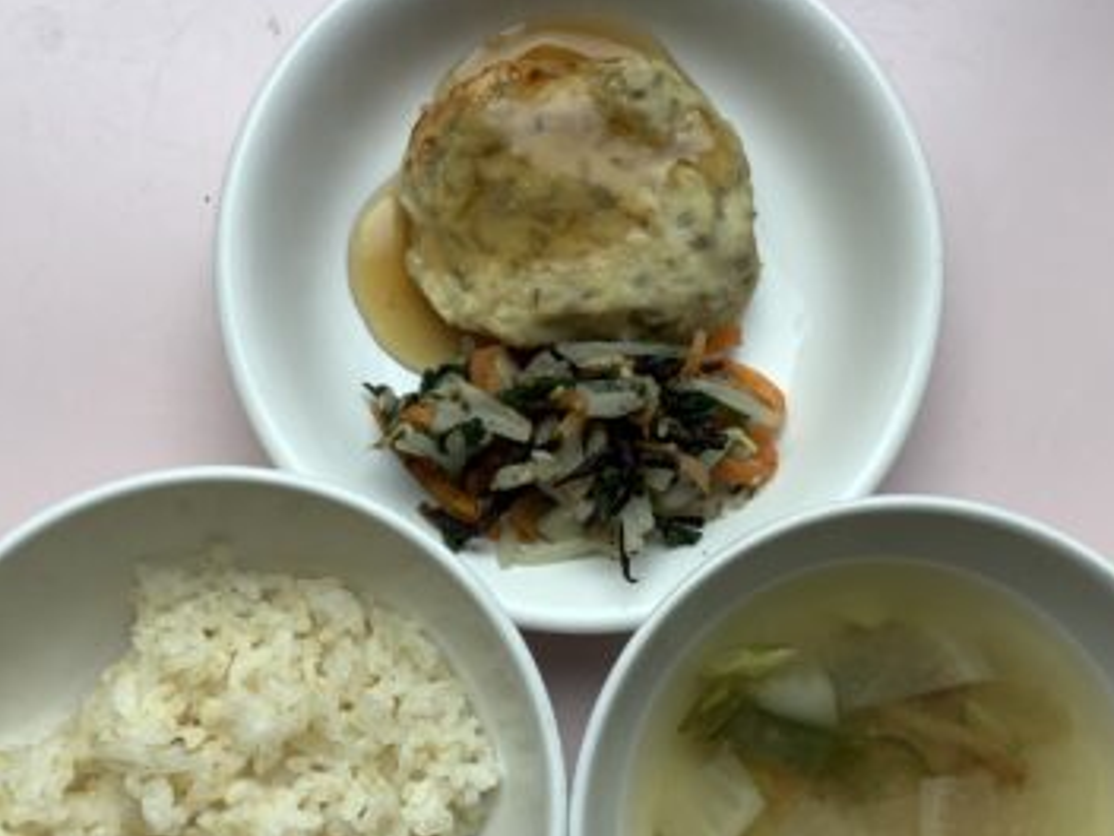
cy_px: 527
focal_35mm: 44
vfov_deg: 32.7
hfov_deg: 42.9
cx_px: 582
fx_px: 1416
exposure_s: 1/100
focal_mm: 3.3
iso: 25
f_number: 2.4
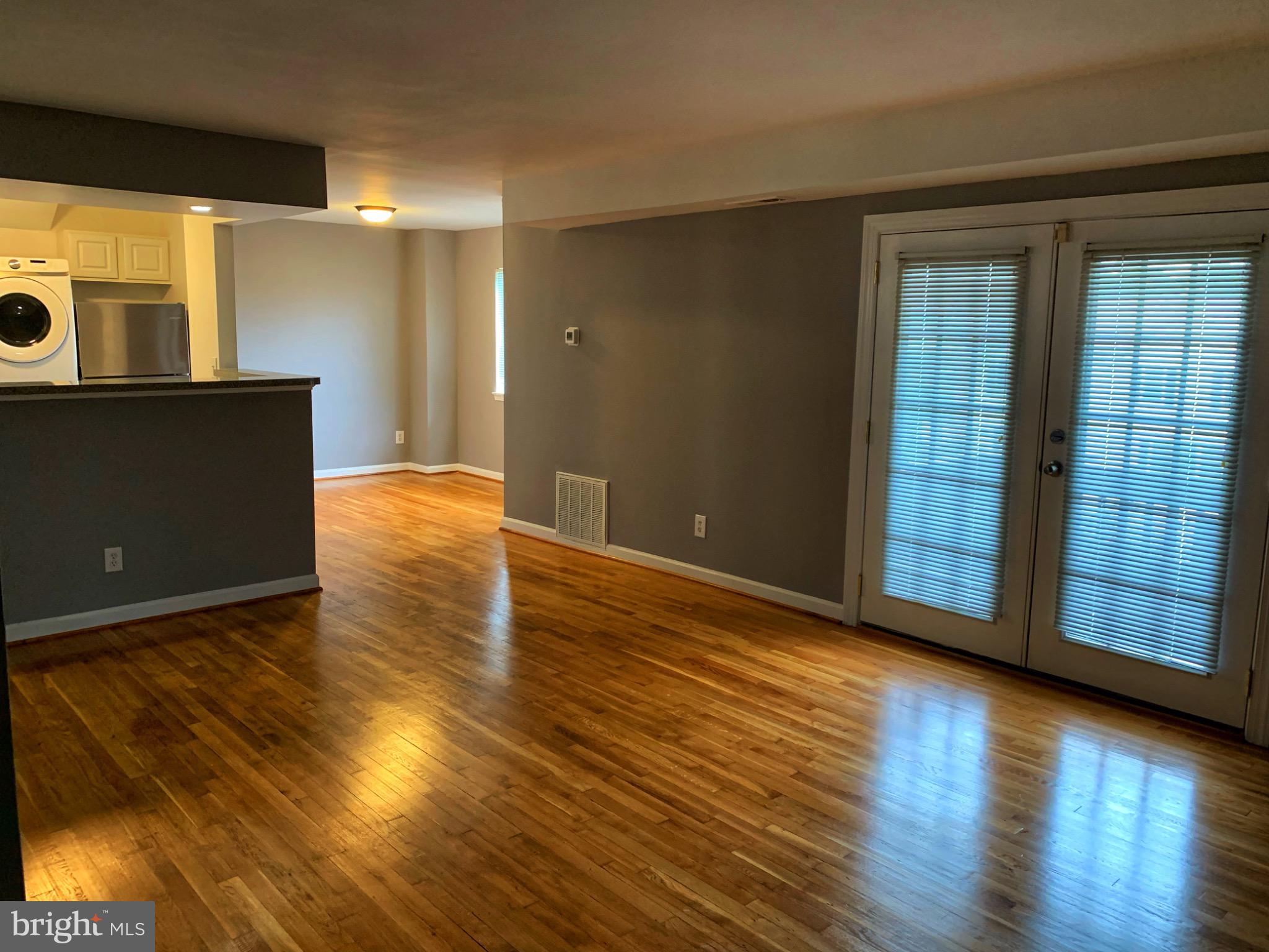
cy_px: 476
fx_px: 953
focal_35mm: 26
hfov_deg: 67.3
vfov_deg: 53.1
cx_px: 634
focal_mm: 4.25
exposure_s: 1/60
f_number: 1.8
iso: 200
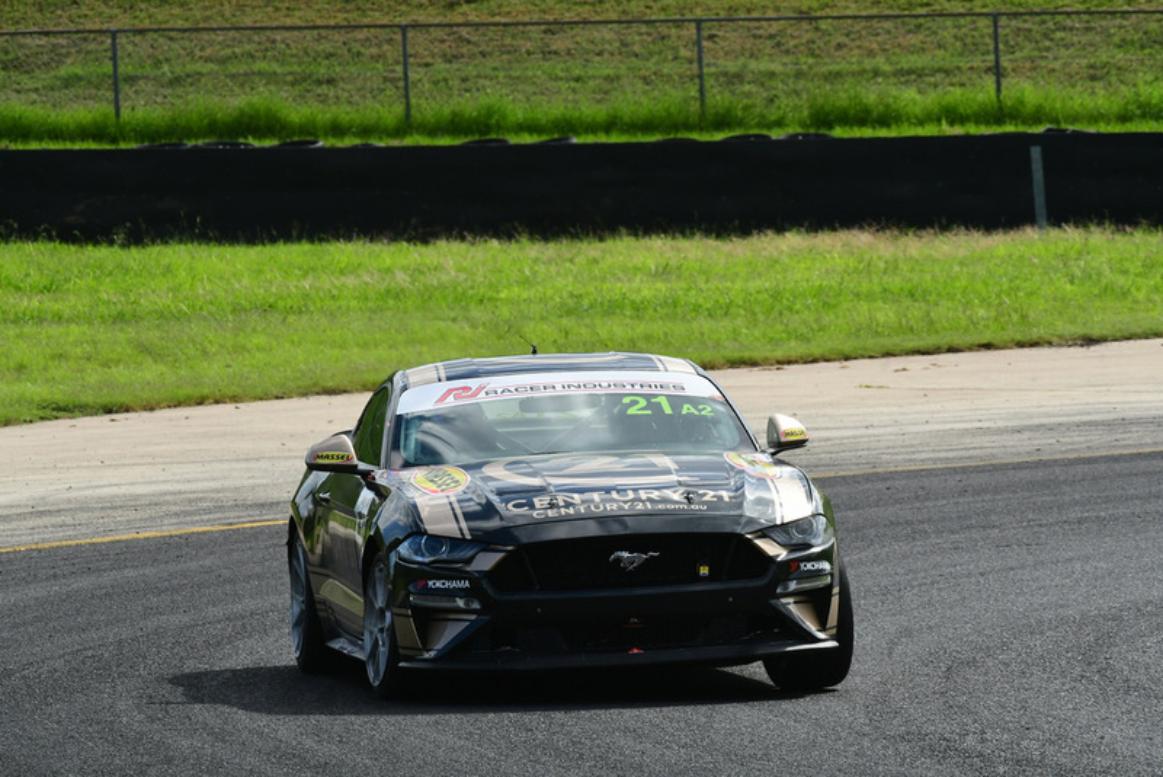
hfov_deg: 5.1
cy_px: 388
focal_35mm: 405
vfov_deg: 3.4
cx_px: 582
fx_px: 13088
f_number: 13
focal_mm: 270
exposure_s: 1/640
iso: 800
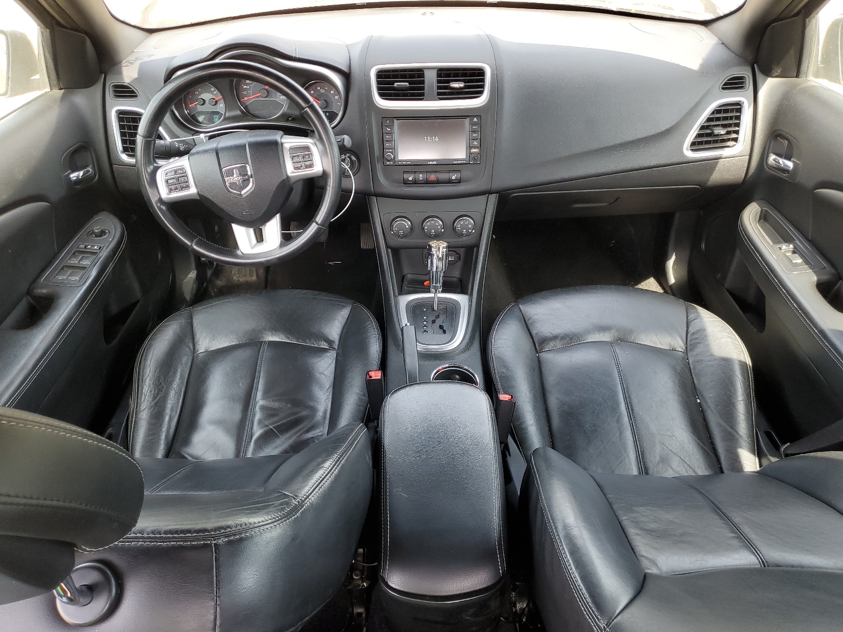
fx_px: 633
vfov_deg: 53.1
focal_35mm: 26
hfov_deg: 67.3
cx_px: 422
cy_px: 316
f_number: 1.5
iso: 56
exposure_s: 1/120
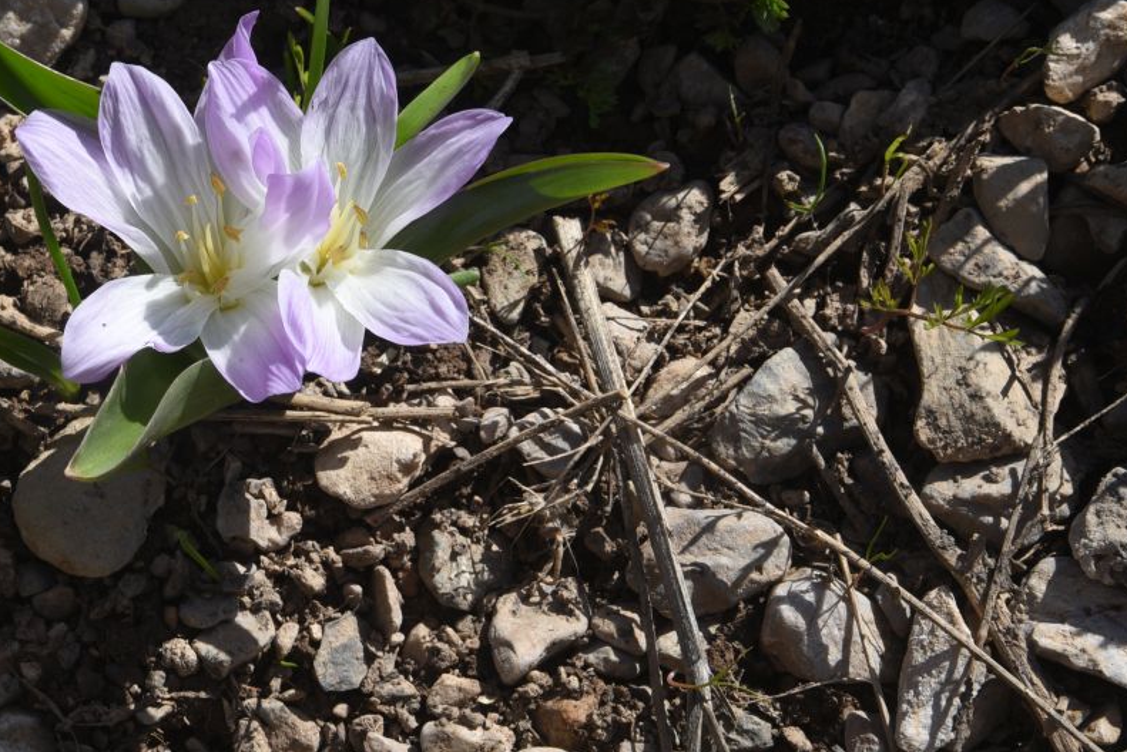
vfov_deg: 14.9
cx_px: 215
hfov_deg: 21.8
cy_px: 324
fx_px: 2881
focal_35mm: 92
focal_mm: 56
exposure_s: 1/125
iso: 160
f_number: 16
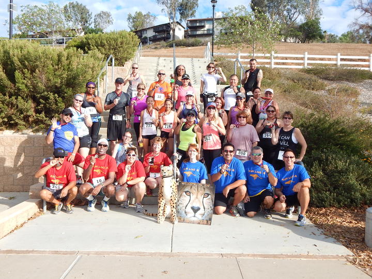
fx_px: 365
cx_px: 186
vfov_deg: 41.8
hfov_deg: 54.0
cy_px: 140
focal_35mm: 34
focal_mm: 6.1
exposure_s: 1/800
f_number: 3.3
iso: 125
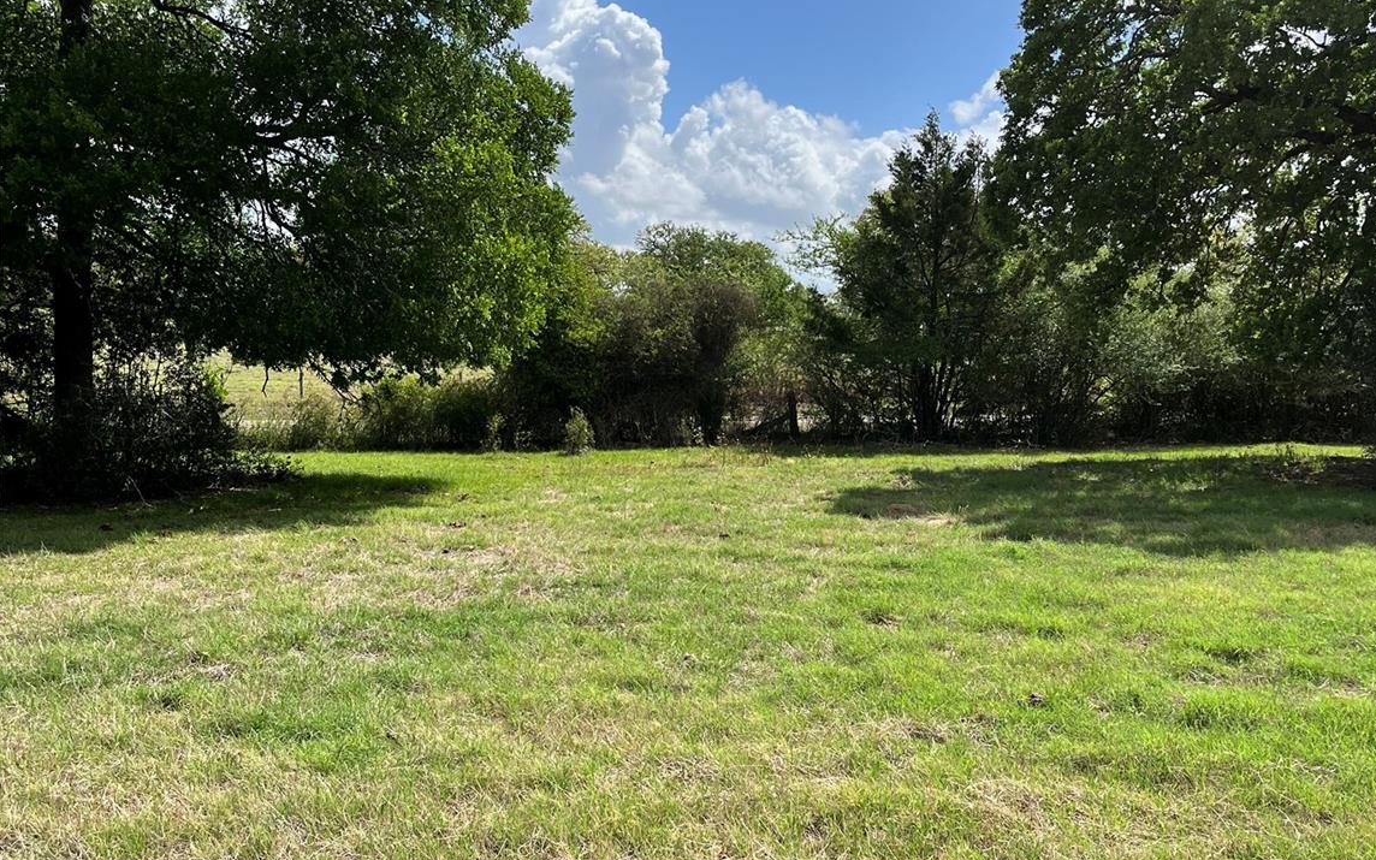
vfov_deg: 34.4
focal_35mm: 37
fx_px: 1388
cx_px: 690
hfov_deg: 52.7
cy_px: 441
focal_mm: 5.1
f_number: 1.6
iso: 50
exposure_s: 1/4484
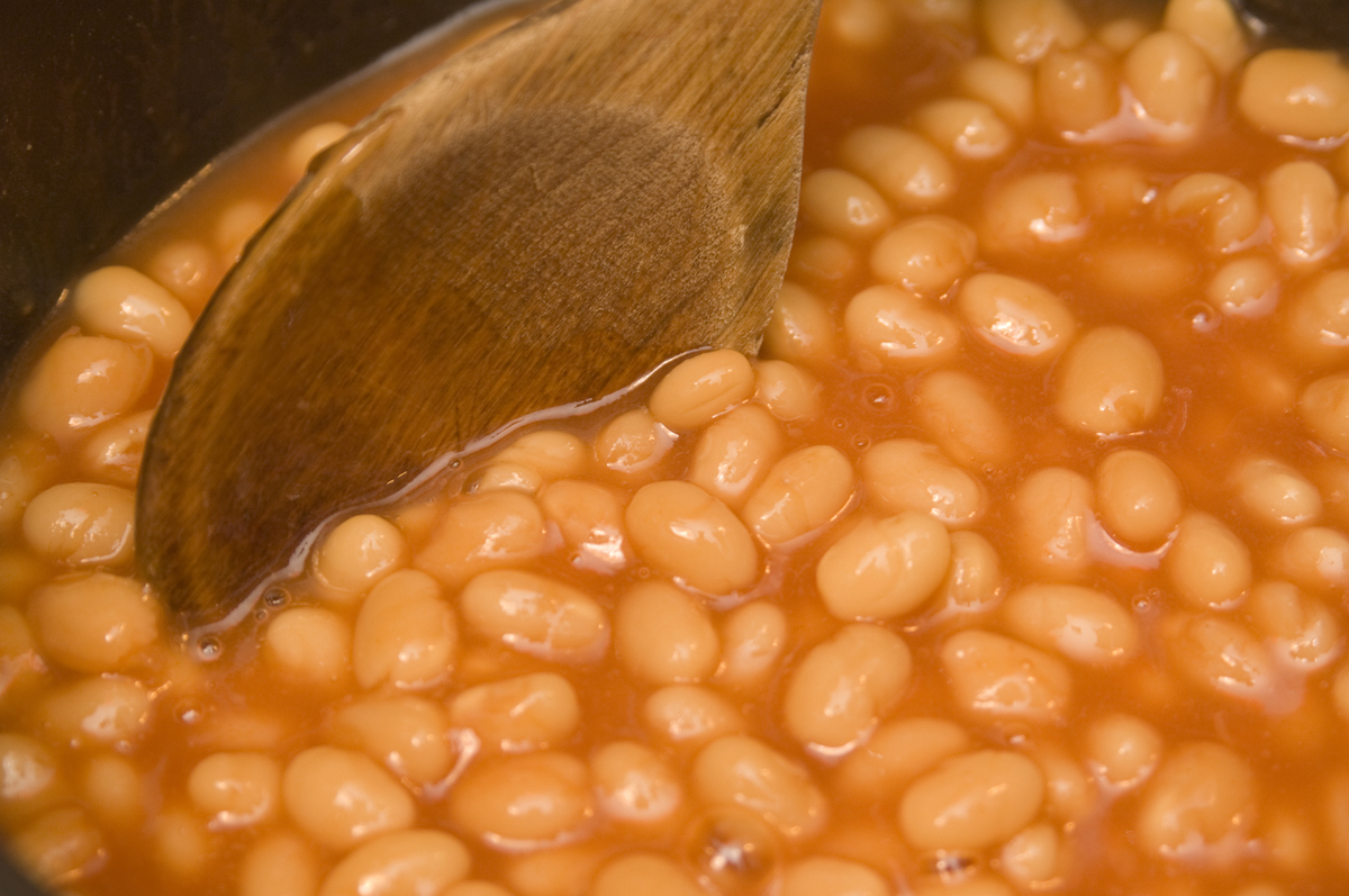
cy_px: 448
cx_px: 674
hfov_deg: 17.1
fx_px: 4491
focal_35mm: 120
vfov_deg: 11.4
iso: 100
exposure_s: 1/30
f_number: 5.6
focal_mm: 80
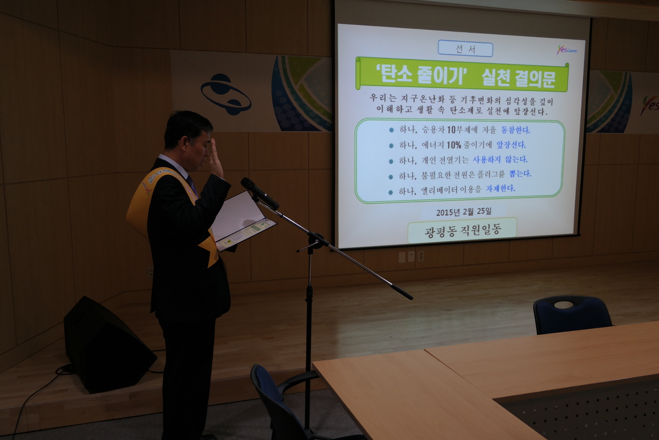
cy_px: 220
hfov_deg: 61.9
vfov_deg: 43.6
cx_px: 330
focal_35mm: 30
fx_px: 549
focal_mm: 20
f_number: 3.5
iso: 200
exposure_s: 1/40
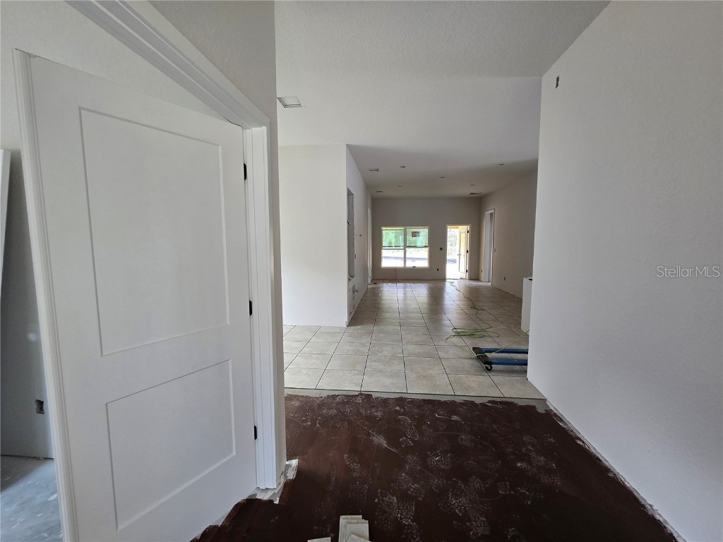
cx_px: 362
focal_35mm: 13
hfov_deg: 106.2
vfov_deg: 89.9
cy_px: 271
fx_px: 272
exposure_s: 1/60
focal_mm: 2.2
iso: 160
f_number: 2.2
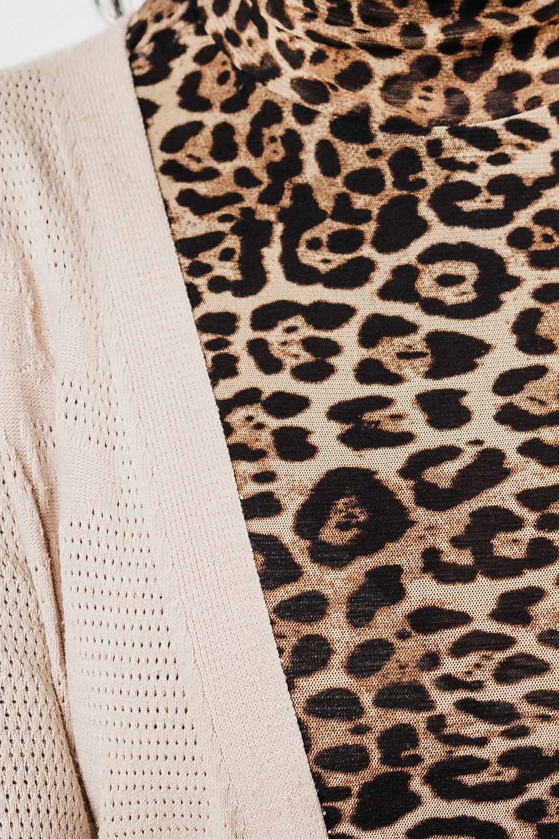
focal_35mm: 202
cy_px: -39
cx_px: 540
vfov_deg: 10.1
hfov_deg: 6.8
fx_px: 4706
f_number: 2.8
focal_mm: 50
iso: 125
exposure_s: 1/160
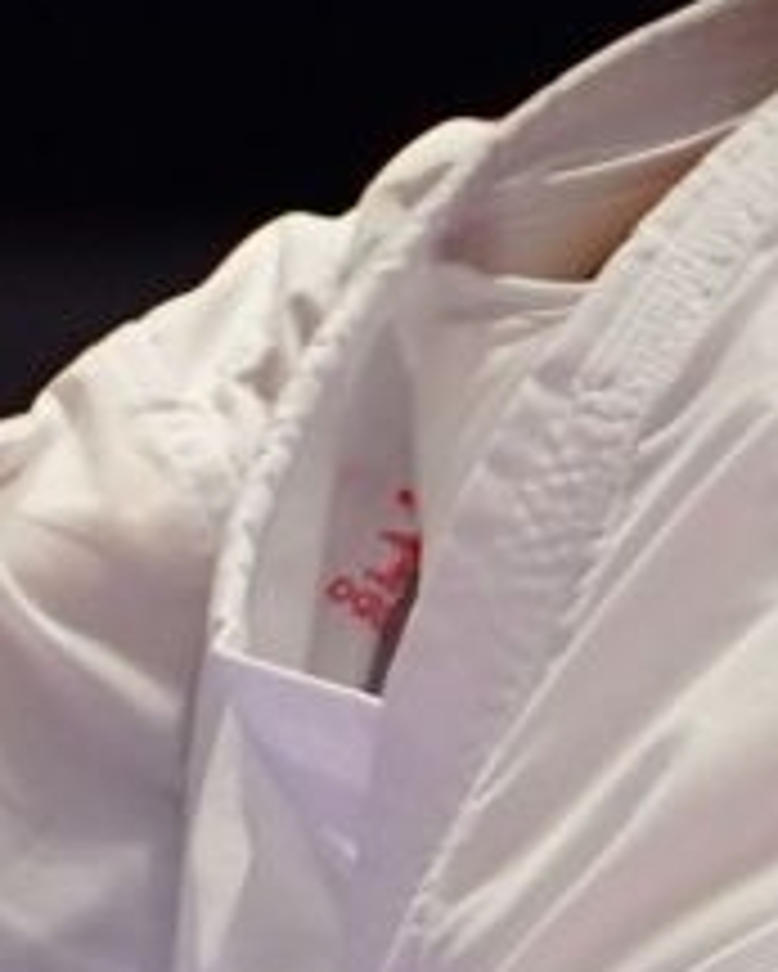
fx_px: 54590
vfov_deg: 1.0
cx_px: -63
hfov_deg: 0.8
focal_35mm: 1898
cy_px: 346
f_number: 2.8
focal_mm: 162
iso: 1250
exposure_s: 1/1000
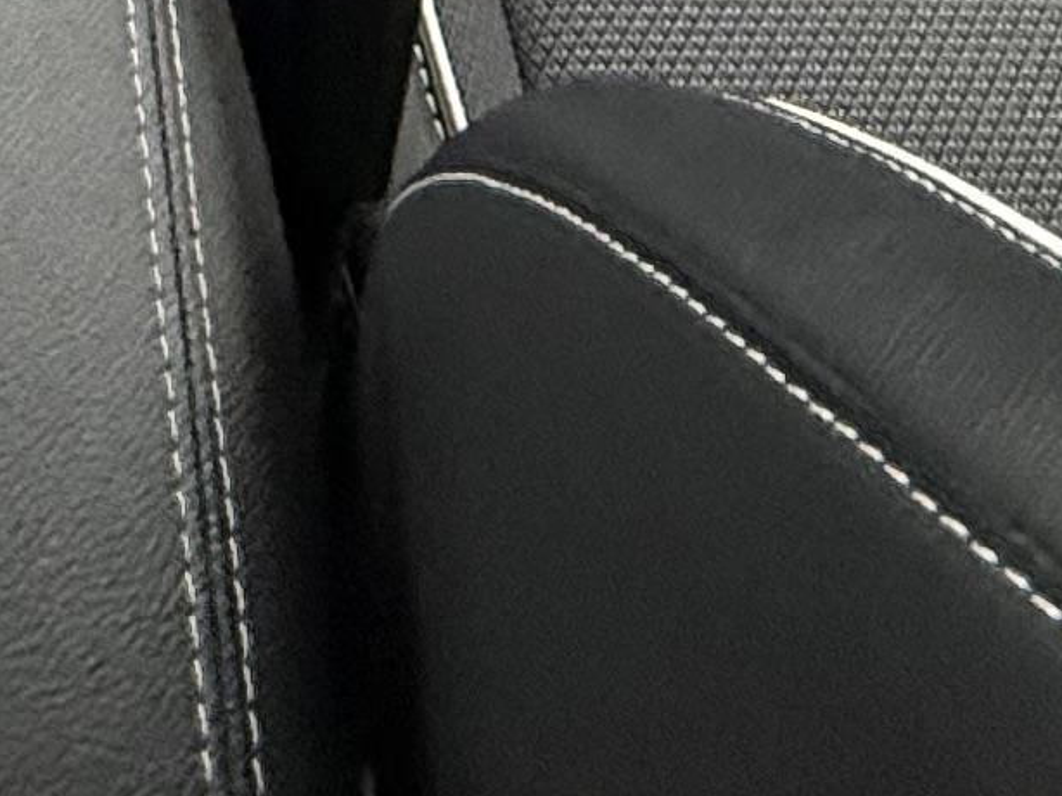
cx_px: -308
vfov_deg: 10.1
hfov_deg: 19.7
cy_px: -1807
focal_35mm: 92
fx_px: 2821
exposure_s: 1/99
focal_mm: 2.22
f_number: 2.2
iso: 320
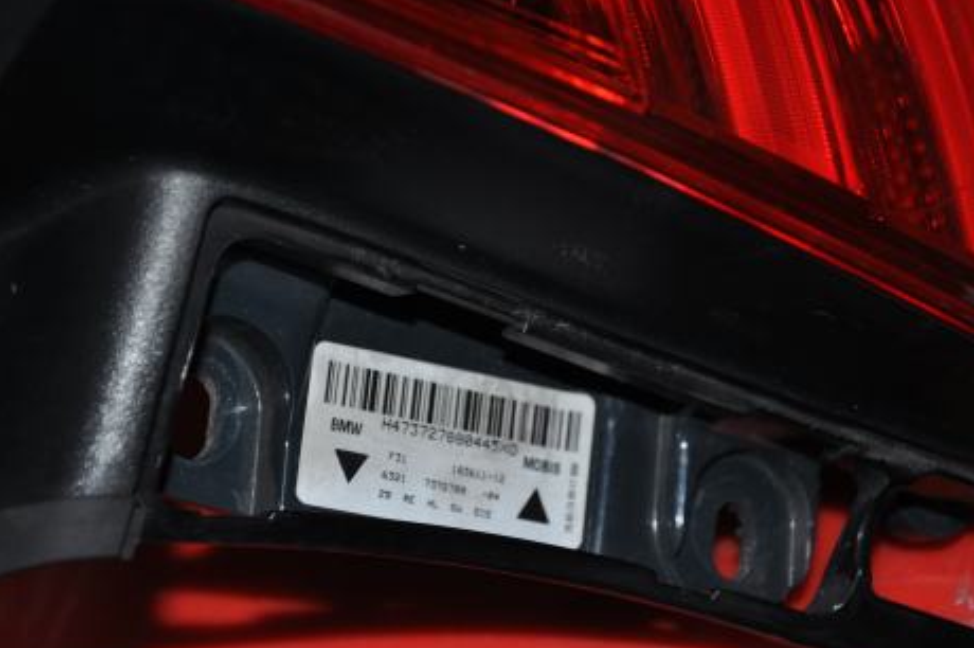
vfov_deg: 13.5
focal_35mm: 101
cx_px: 455
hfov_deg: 20.2
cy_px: 345
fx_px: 2731
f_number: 5.3
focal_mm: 62
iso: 500
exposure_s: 1/60
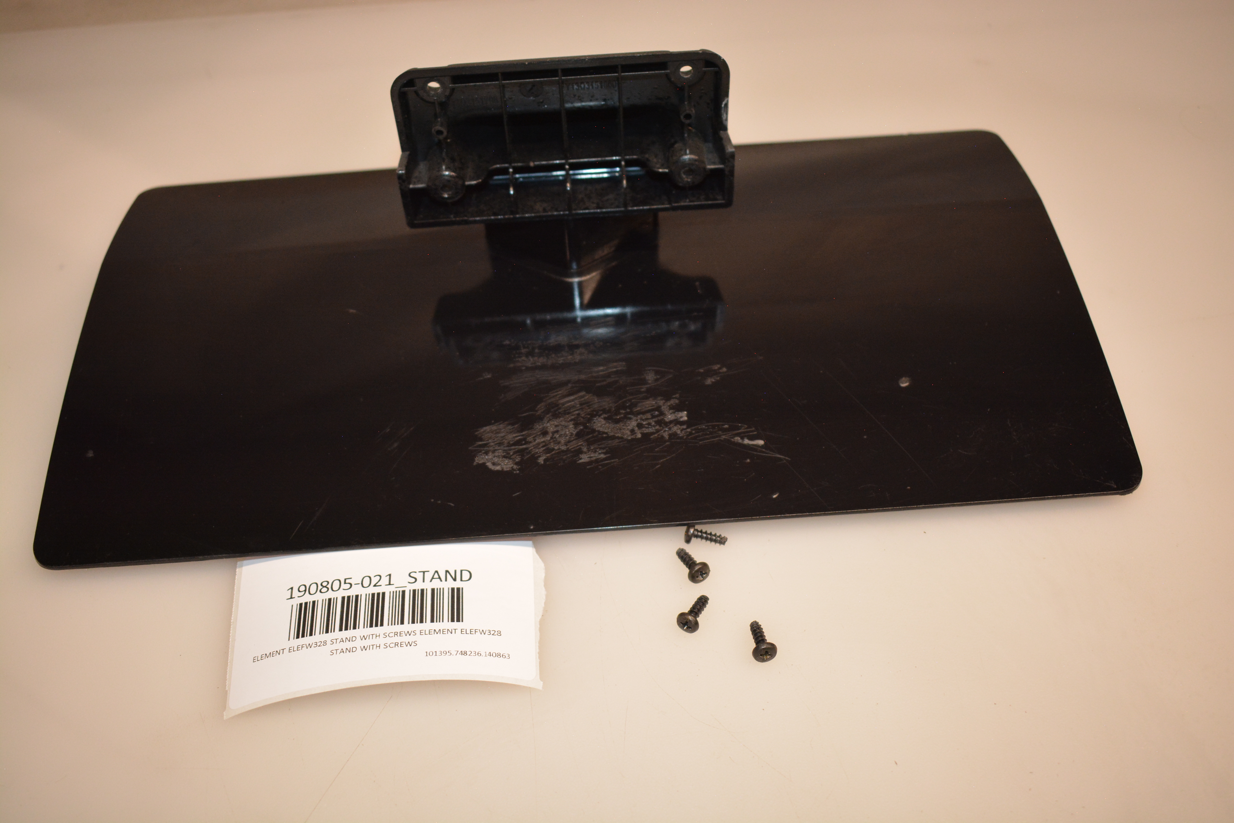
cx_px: 617
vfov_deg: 36.9
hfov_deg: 53.1
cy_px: 412
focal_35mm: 36
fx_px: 1234
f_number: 4
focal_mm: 24
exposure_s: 1/200
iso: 1000
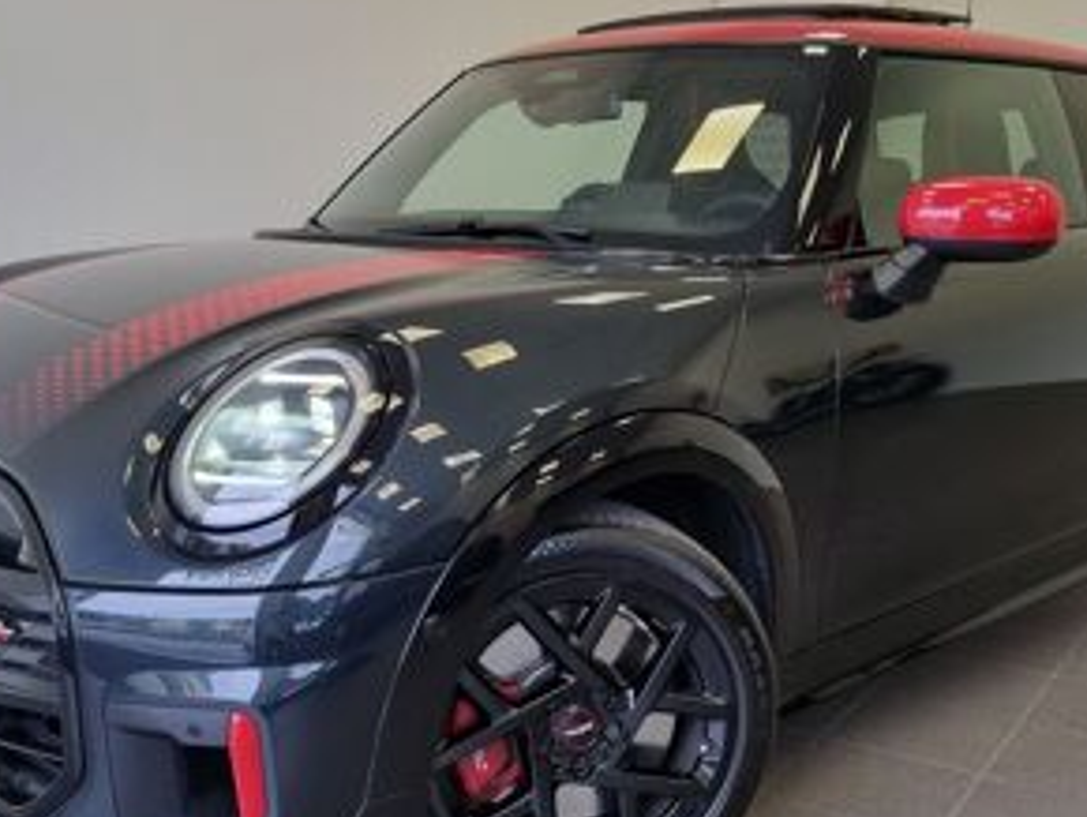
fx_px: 1351
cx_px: 487
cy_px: 453
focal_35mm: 43
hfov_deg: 43.8
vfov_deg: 33.6
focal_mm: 5.4
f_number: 1.8
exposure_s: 1/100
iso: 100
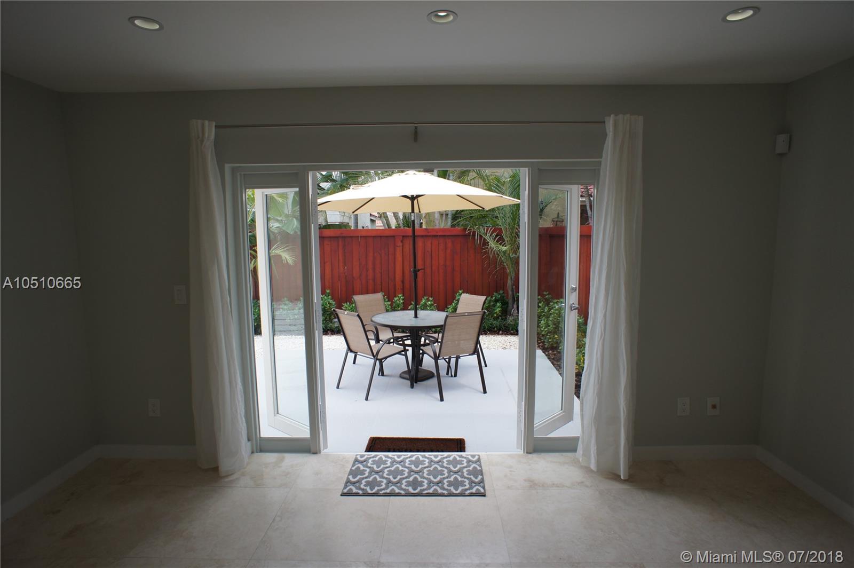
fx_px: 569
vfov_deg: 53.1
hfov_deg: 73.8
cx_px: 427
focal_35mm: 24
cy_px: 284
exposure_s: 1/160
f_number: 6.3
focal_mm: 16
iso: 200
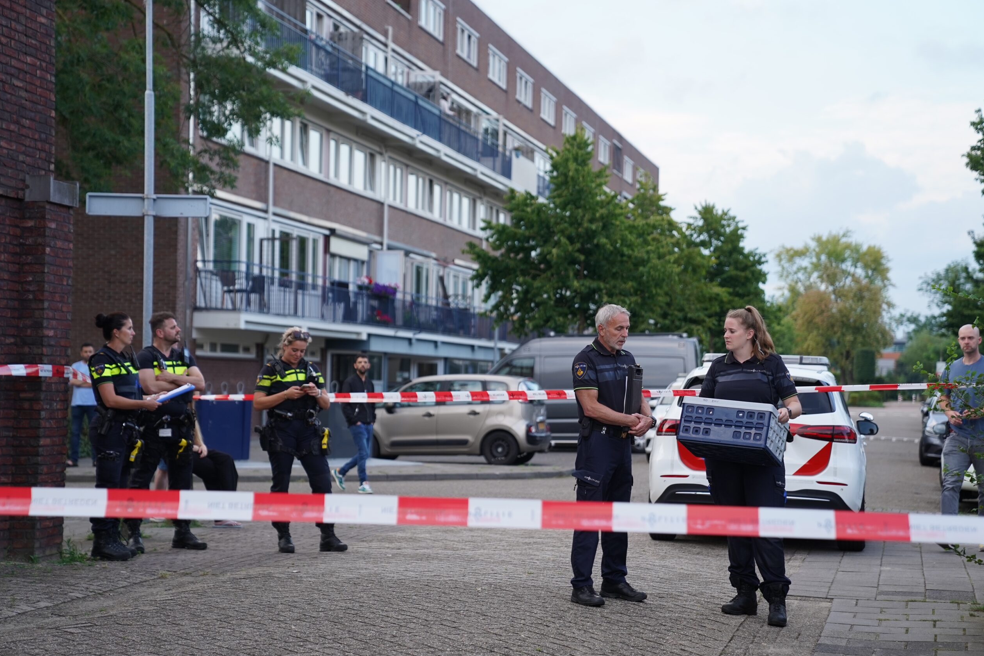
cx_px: 490
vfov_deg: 19.2
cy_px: 326
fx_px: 1941
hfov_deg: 28.5
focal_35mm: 71
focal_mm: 70
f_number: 2.8
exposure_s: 1/250
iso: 250
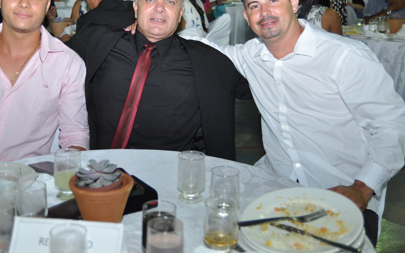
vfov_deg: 24.7
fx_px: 574
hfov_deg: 38.6
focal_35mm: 52
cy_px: 80
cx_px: 154
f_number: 3.5
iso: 400
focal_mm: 26
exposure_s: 1/60
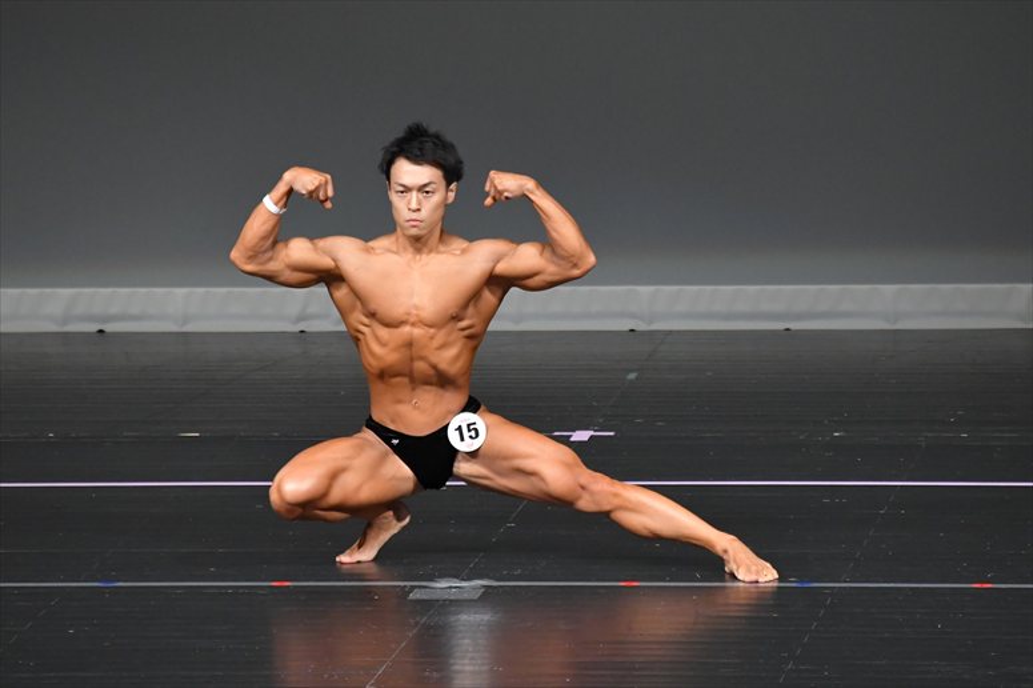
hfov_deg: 4.6
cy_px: 344
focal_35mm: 450
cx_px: 516
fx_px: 12906
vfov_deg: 3.1
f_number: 5.6
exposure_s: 1/400
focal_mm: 300
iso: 4000
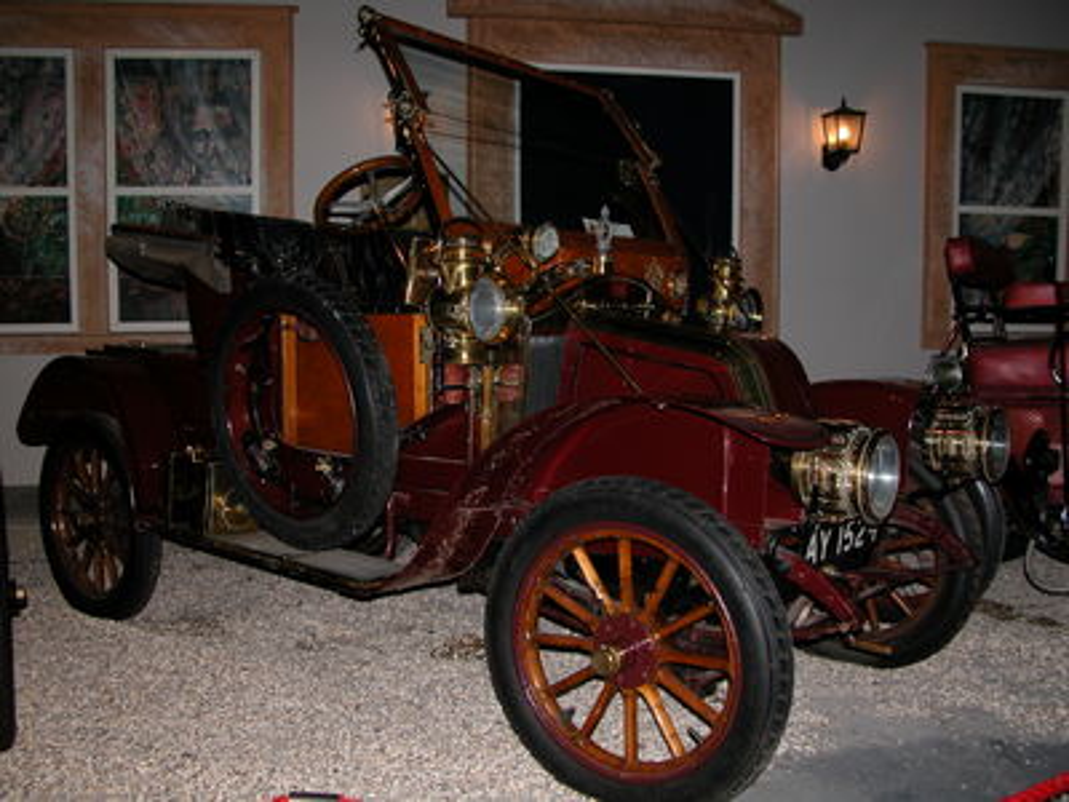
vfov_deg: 40.7
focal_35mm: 35
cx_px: 534
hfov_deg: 52.6
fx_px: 1081
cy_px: 401
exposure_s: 1/60
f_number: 2.8
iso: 100
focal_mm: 8.9
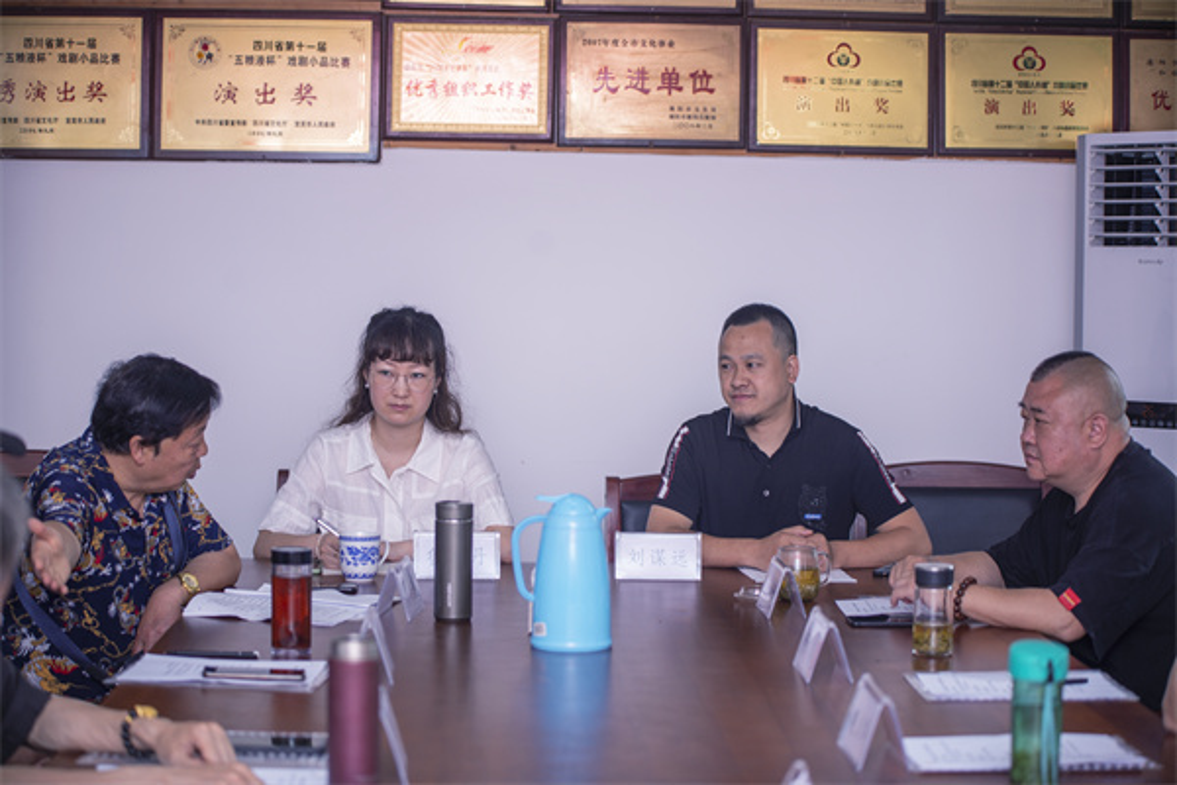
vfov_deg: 19.5
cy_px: 392
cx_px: 588
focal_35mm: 70
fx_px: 2288
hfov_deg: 28.8
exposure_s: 1/125
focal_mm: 70
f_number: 2.8
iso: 100
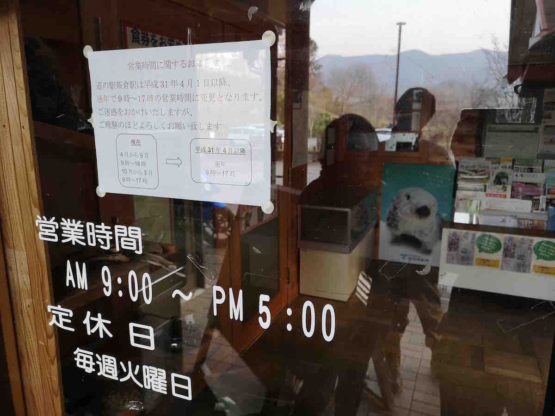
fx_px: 433
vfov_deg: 51.4
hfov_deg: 65.3
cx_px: 278
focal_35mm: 27
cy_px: 208
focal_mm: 3.95
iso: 80
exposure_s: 1/50
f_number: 1.8
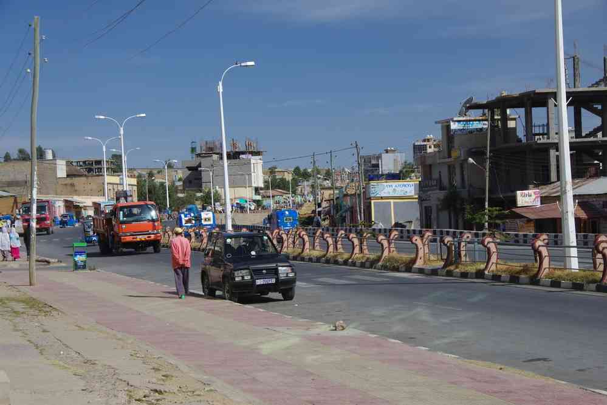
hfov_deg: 24.6
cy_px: 202
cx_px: 304
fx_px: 1391
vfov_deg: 16.6
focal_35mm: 82
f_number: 11
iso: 200
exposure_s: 1/125
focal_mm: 55
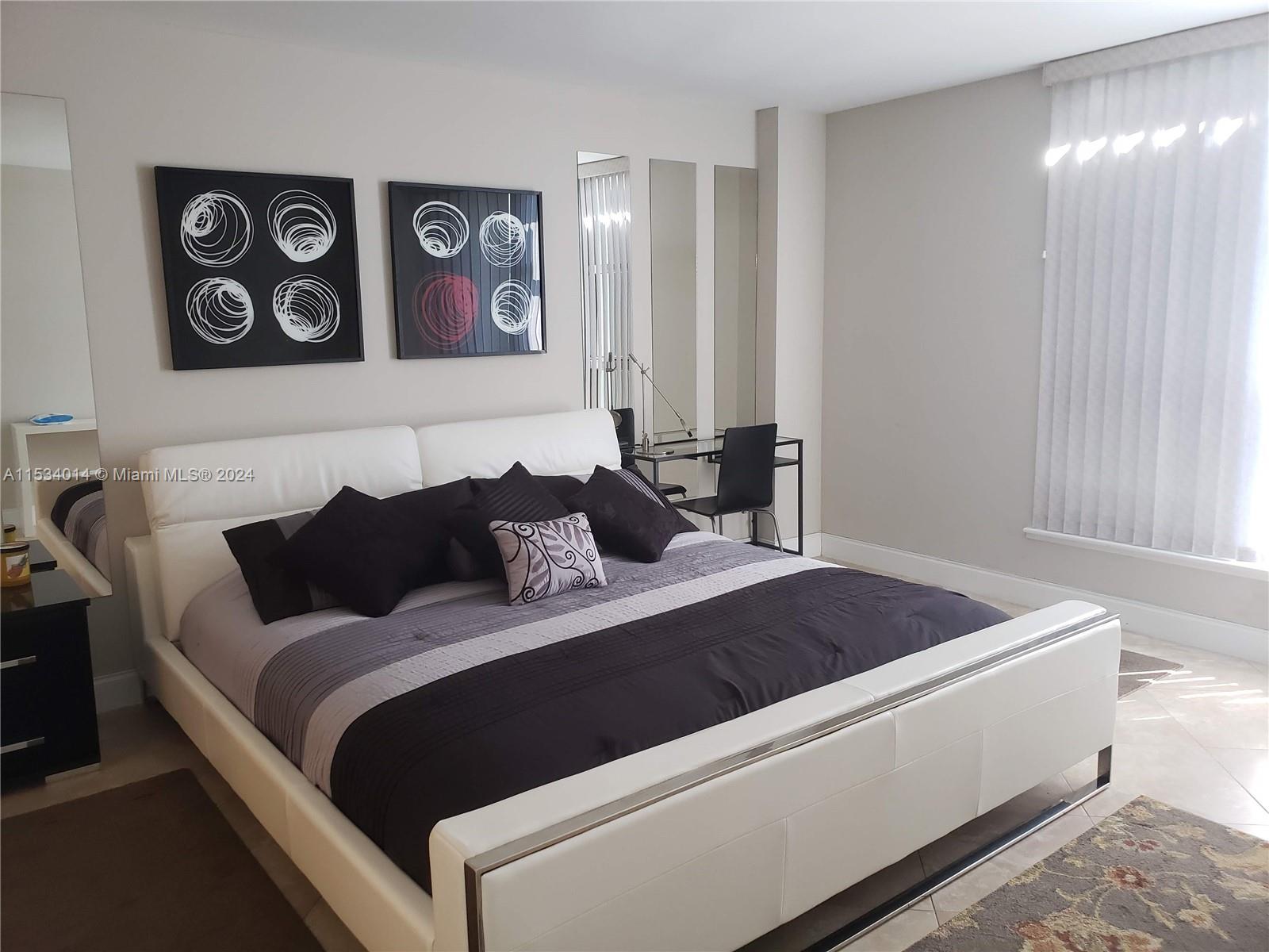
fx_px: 953
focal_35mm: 26
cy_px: 476
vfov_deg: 53.1
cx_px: 634
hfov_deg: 67.3
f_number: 2.4
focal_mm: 4.3
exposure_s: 1/60
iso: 320
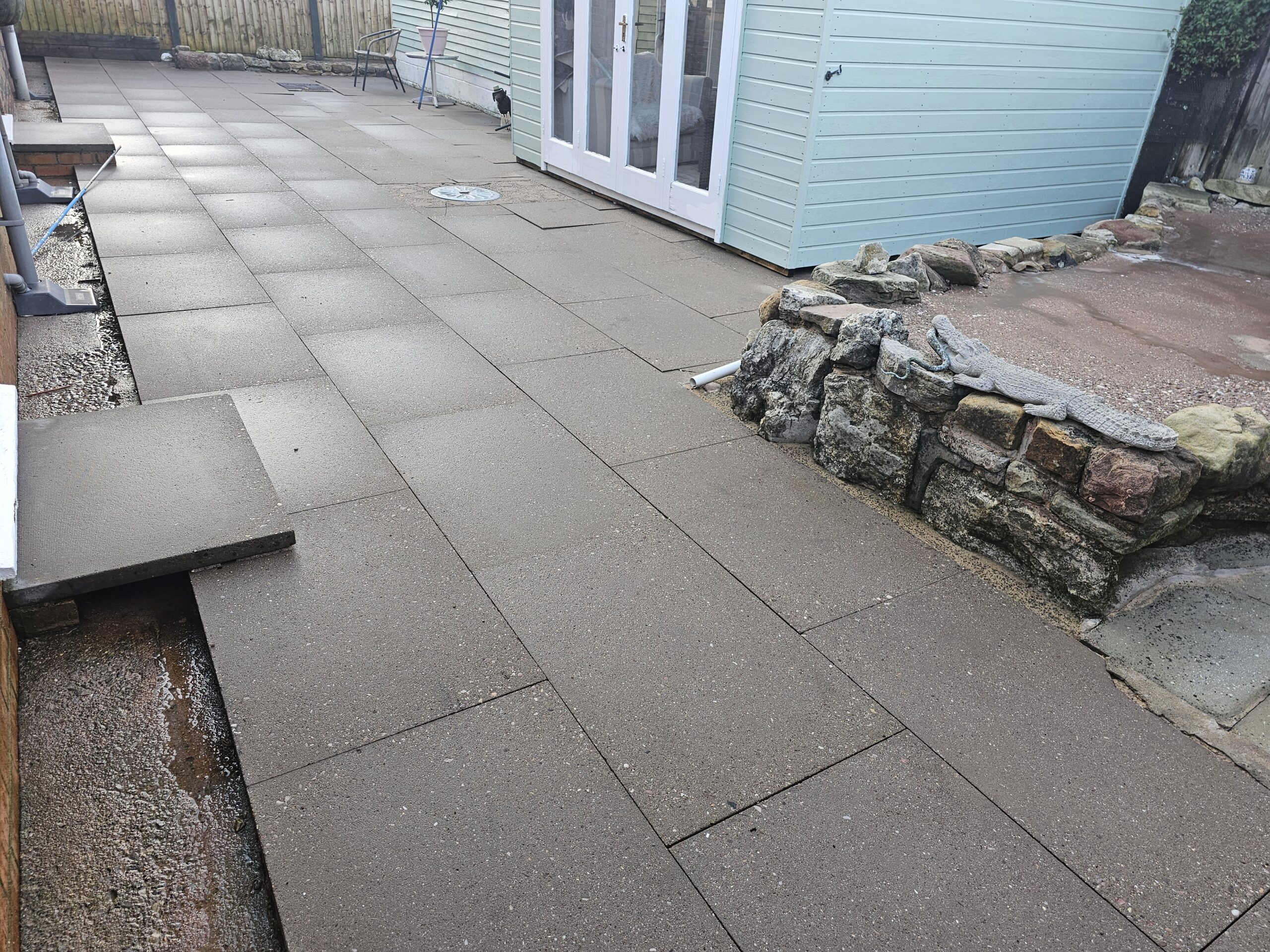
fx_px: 844
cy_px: 476
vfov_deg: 58.9
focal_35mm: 23
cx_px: 635
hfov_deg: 73.9
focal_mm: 6.3
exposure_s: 1/180
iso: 40
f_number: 1.7
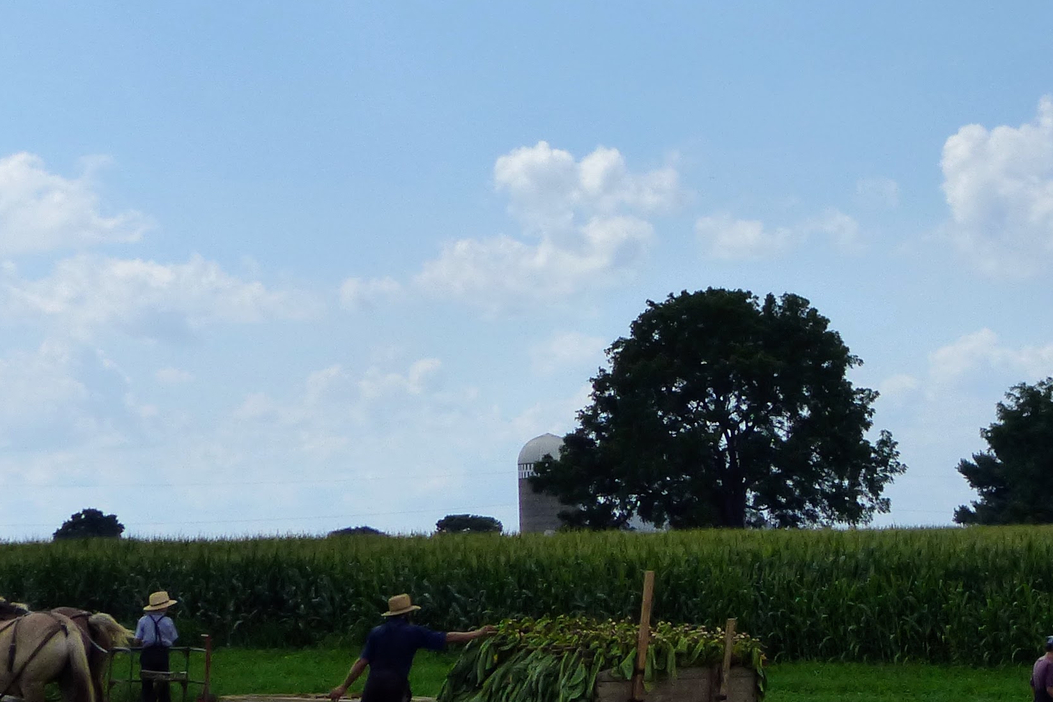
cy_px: 170
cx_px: 1254
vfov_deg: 8.6
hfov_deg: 12.6
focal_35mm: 159
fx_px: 4651
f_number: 4.5
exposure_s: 1/1600
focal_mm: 11.4
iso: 160
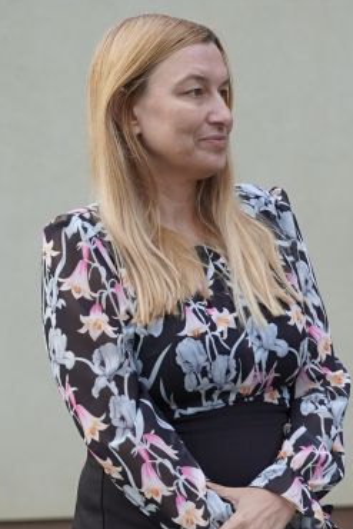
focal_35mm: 252
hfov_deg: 5.4
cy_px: 681
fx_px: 3707
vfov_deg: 8.1
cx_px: 629
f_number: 4
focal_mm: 60.8
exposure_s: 1/160
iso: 400
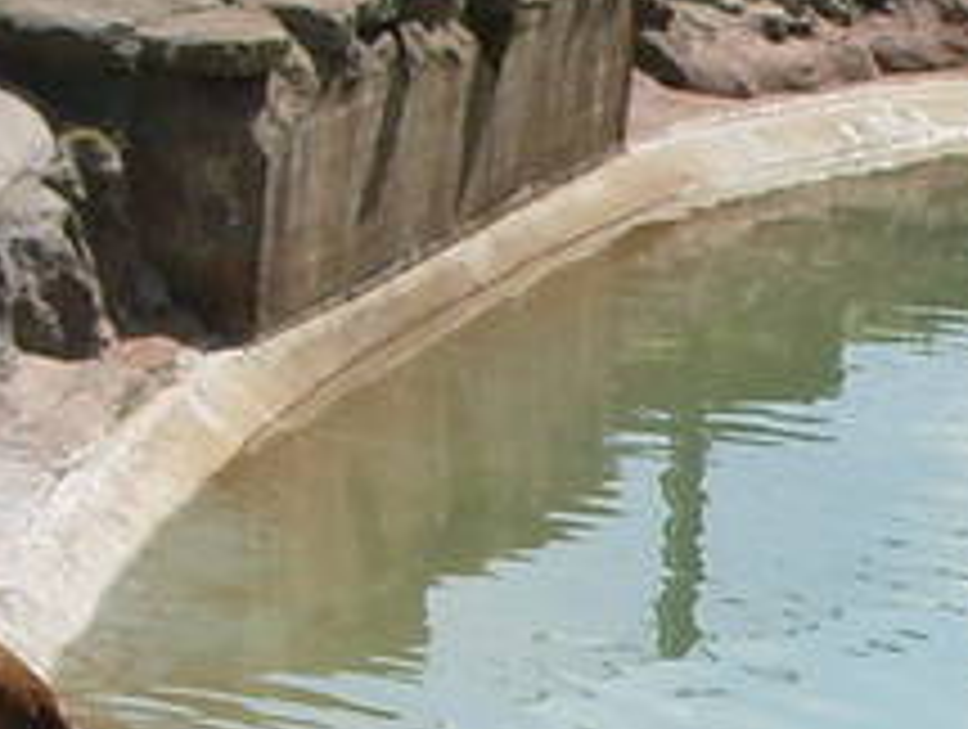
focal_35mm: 260
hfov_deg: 7.4
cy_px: 765
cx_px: 1684
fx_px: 7283
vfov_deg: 5.7
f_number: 5.7
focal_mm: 7.8
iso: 80
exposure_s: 1/350
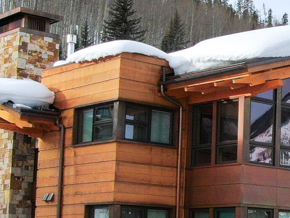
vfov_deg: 14.2
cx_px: 351
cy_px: 172
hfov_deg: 17.9
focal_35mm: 104
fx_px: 871
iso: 100
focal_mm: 4.39
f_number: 2.8
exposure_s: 1/1000
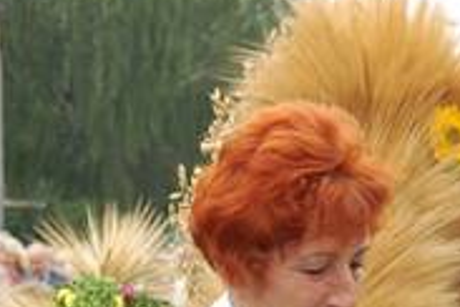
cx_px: 505
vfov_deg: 8.5
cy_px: 464
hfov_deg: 12.8
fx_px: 2006
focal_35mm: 157
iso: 200
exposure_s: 1/125
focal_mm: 32
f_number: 5.6
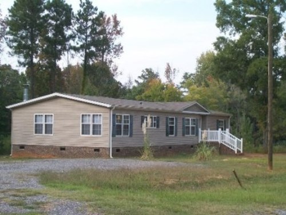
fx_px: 578
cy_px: 108
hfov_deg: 27.8
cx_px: 143
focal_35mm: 70
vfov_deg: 21.0
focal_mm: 11.6
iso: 80
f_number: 3.8
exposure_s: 1/250
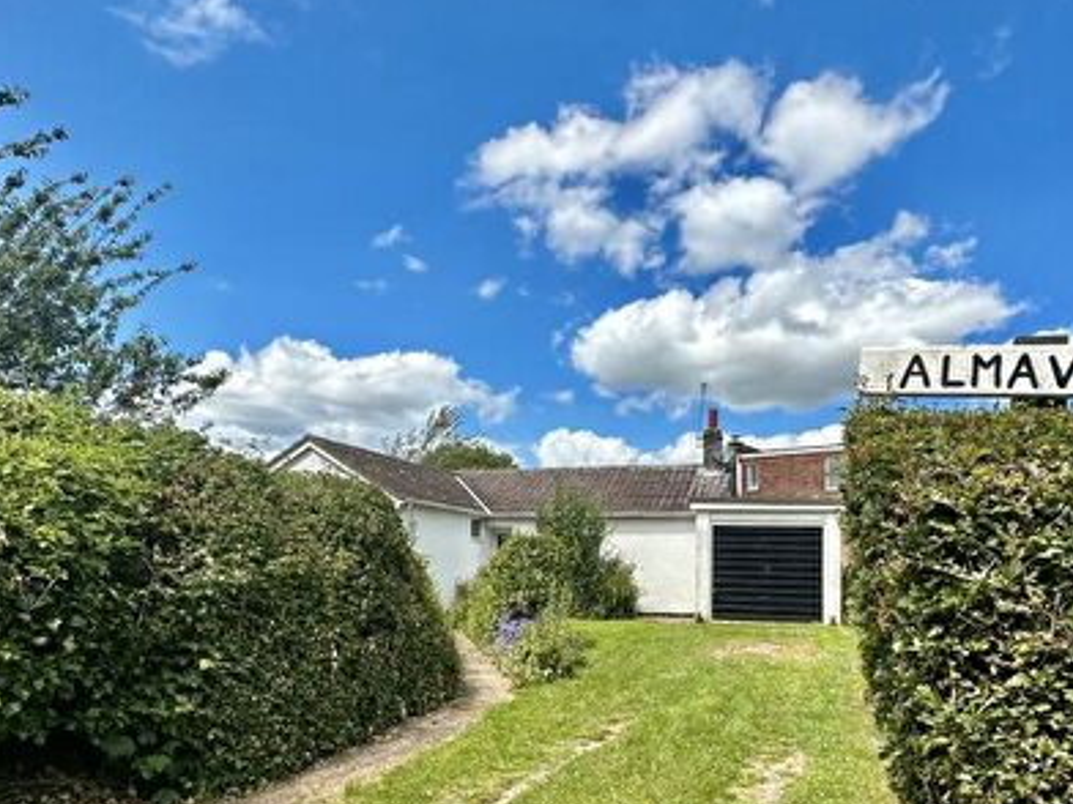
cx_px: 638
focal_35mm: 25
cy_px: 510
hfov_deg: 68.8
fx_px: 775
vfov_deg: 54.2
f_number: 2.2
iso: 40
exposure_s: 1/2506
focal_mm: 2.22
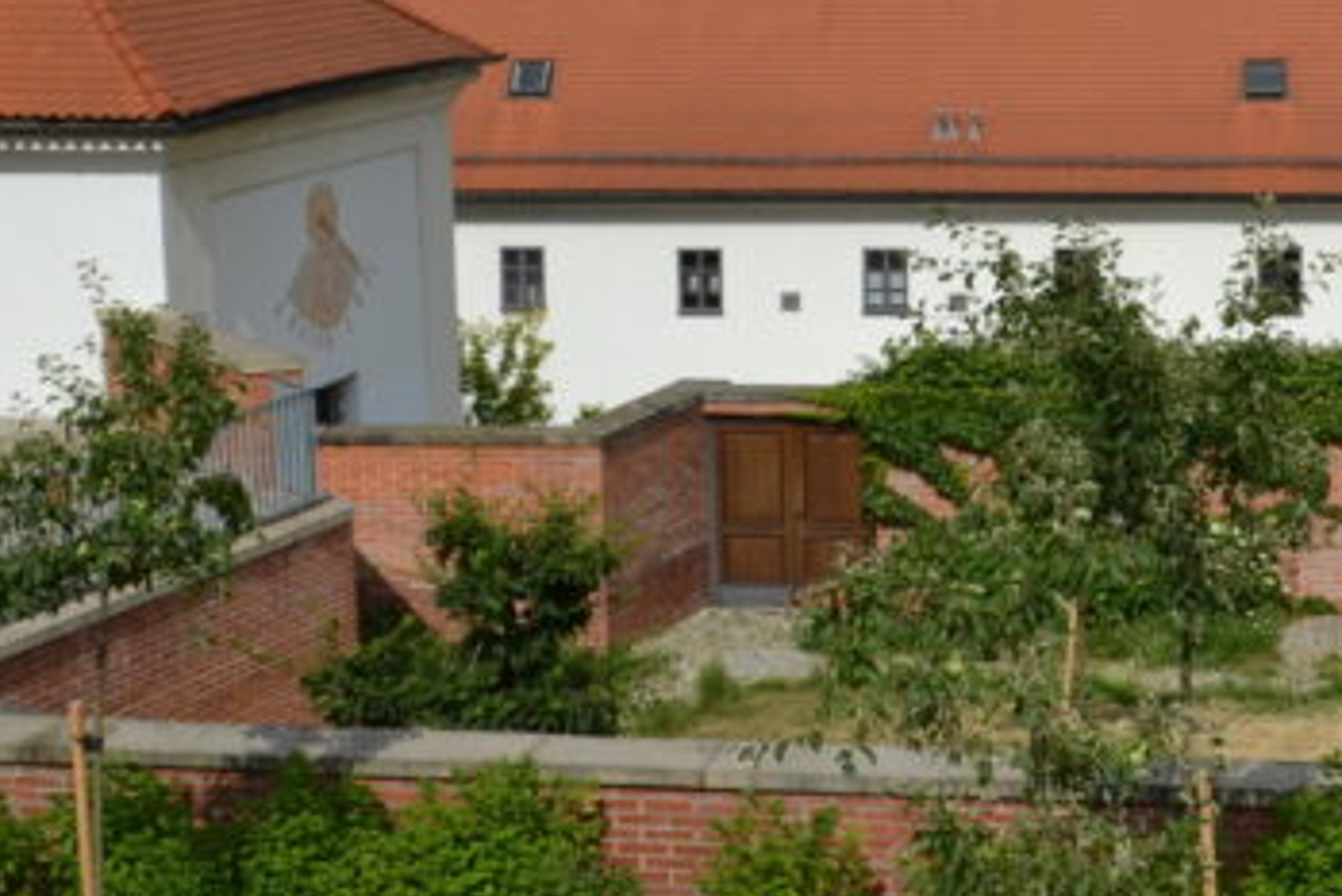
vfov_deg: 15.5
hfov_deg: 22.5
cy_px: 452
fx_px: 3282
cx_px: 1215
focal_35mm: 88
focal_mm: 20
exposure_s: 1/1250
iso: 400
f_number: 10
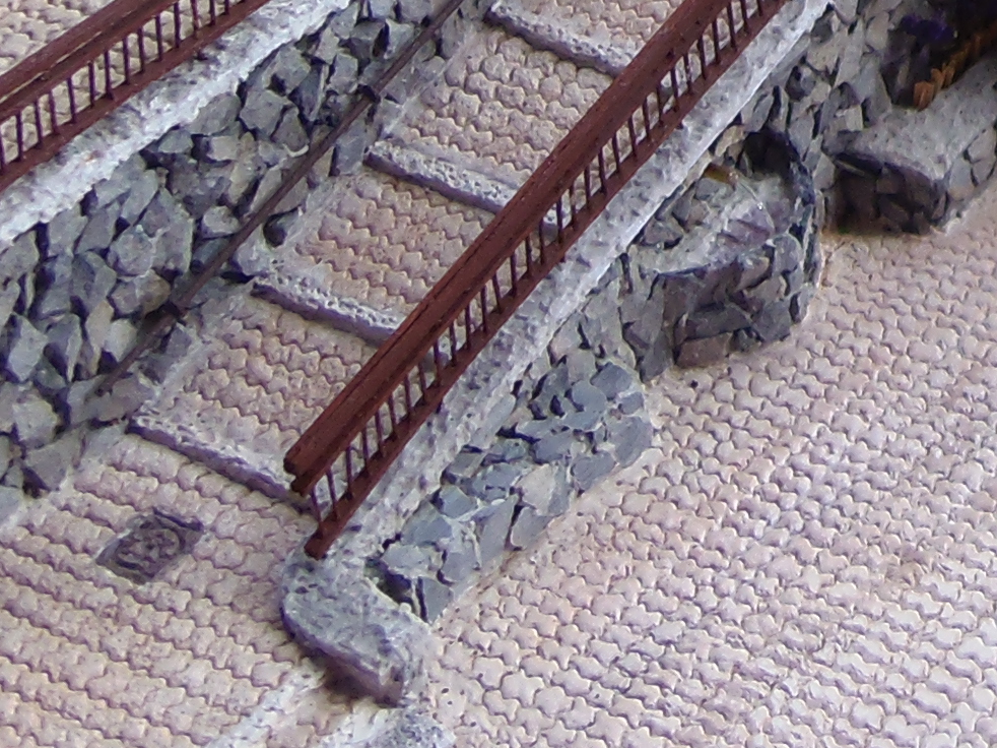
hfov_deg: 14.6
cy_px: -764
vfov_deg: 10.4
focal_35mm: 131
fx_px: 3772
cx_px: 1143
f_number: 3.2
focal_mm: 5.5
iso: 64
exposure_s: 1/125
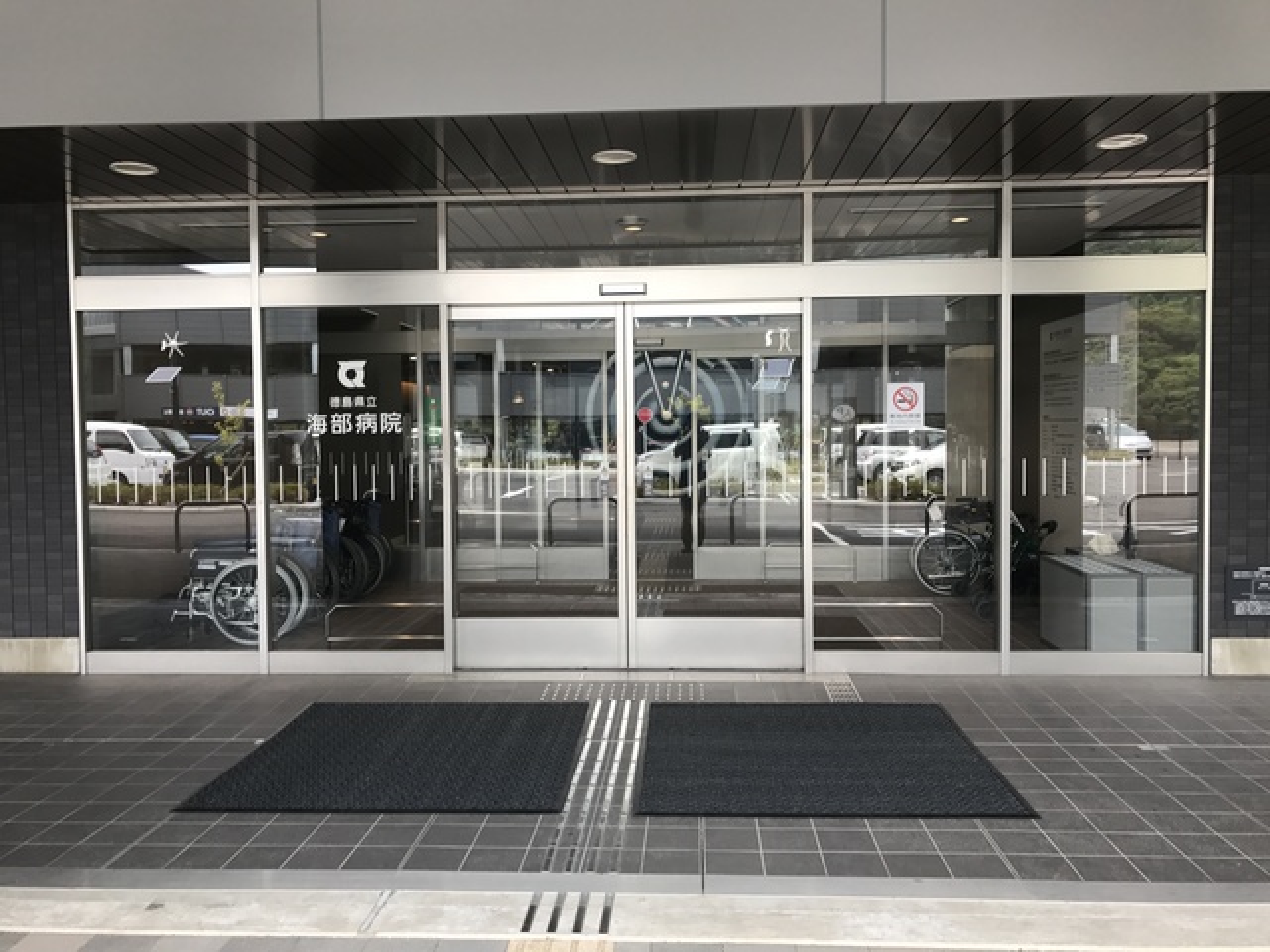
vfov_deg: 49.7
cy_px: 476
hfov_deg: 63.4
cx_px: 635
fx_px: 1027
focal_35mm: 28
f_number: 1.8
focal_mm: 3.99
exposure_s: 1/120
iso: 25
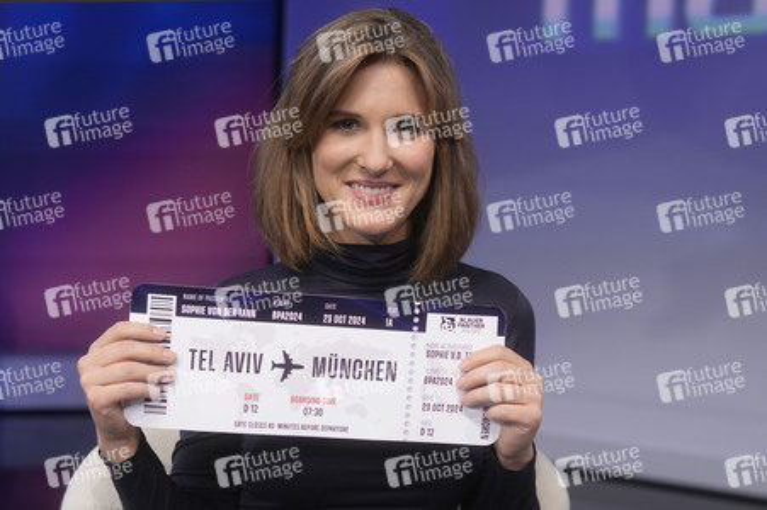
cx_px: 384
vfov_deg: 29.8
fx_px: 958
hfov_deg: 43.6
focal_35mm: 45
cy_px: 255
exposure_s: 1/250
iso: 640
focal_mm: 30
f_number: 2.2
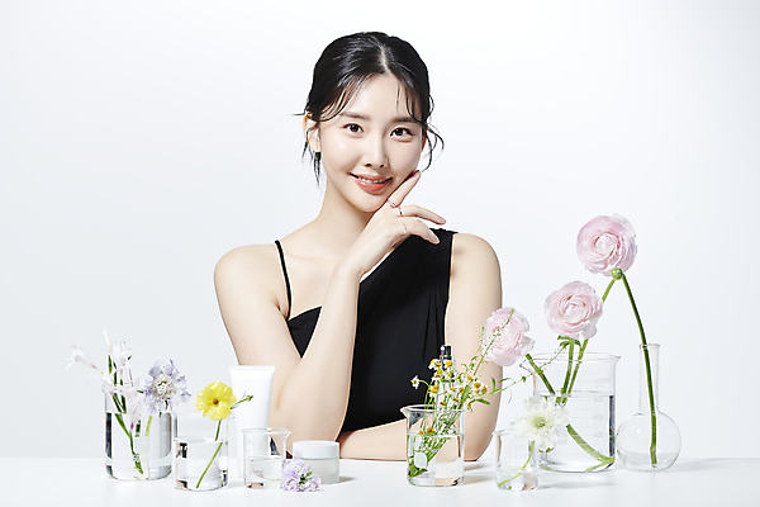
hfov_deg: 19.5
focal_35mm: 105
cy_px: 254
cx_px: 380
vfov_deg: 13.0
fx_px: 2216
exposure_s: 1/125
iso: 64
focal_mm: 105
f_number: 13
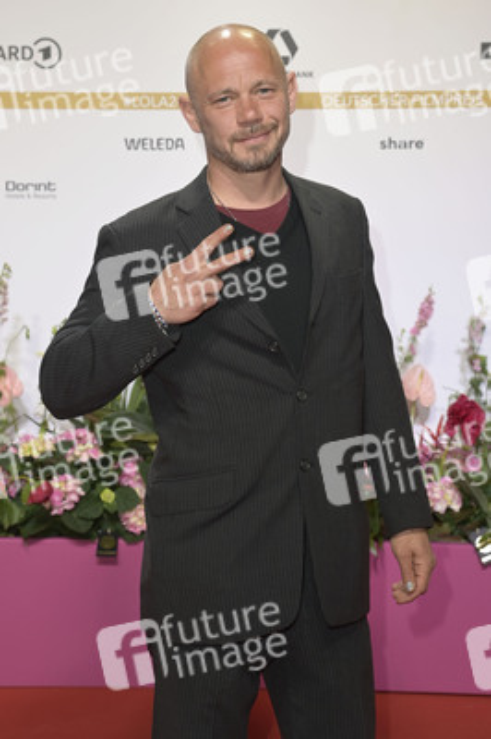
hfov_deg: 20.9
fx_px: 1332
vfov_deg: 31.0
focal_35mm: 65
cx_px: 246
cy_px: 370
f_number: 5.6
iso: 1250
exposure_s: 1/250
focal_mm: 65
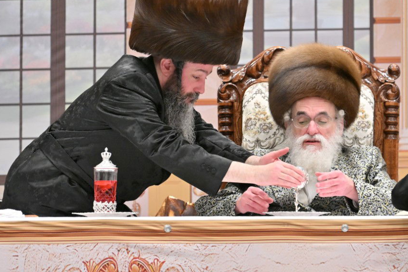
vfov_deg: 3.8
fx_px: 4090
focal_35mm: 361
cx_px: 220
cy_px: 120
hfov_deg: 5.7
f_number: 2.8
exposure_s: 1/400
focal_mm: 200
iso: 320
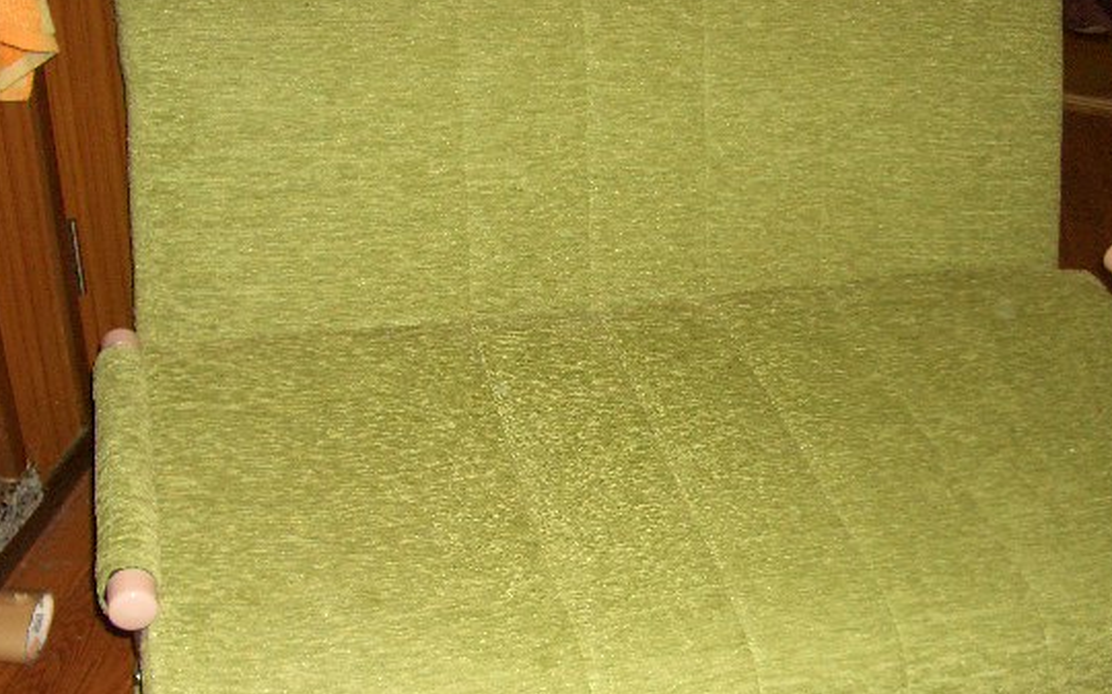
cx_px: 583
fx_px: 1333
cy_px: 439
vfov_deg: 29.1
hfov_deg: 45.3
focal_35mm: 44
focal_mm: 5.8
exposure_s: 1/60
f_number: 2.6
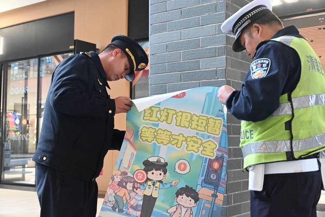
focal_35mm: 47
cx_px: 162
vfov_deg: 28.7
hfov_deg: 41.9
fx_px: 424
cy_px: 108
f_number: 5.3
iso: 3600
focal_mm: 47
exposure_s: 1/60
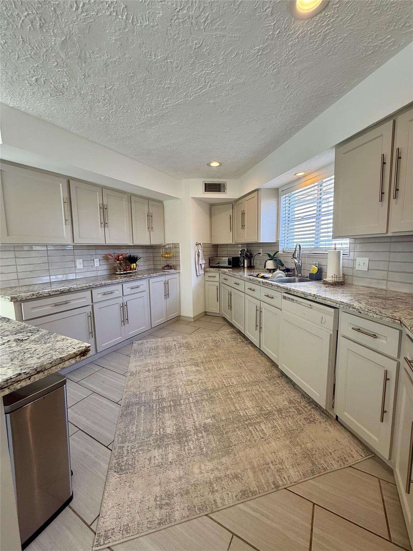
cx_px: 206
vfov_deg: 102.1
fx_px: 223
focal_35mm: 14
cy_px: 276
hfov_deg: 85.7
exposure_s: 1/120
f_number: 2.2
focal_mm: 2.22
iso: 80
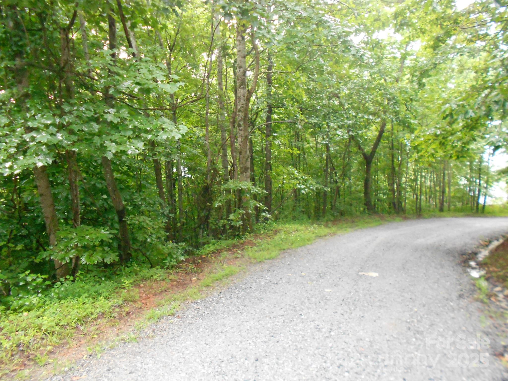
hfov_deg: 67.3
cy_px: 190
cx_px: 254
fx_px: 382
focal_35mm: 26
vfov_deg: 53.1
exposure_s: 1/25
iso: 800
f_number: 3.2
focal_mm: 4.6
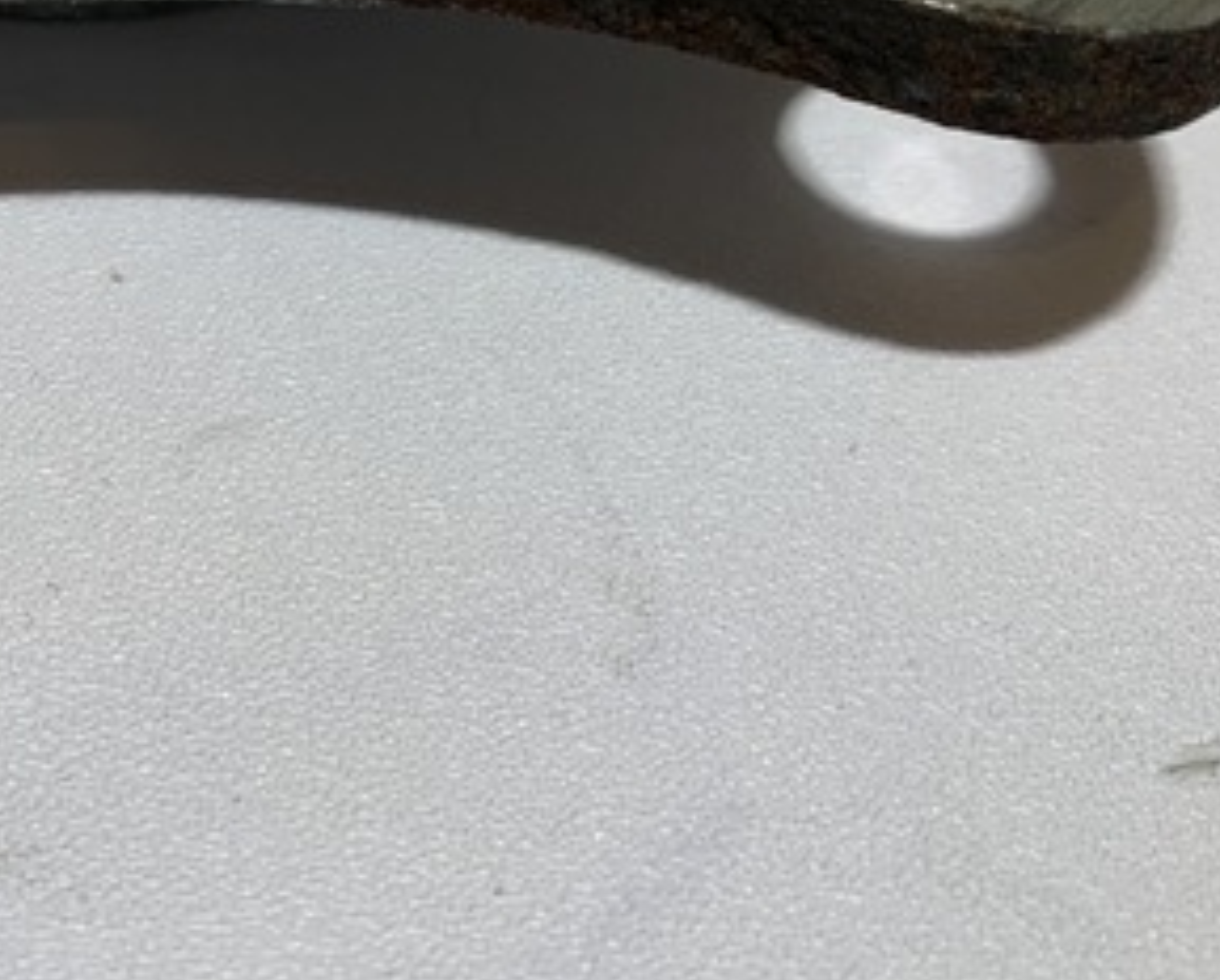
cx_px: 152
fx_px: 2422
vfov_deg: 21.3
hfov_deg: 27.4
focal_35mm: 67
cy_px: -175
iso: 40
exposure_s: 1/122
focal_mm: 4.25
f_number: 1.8
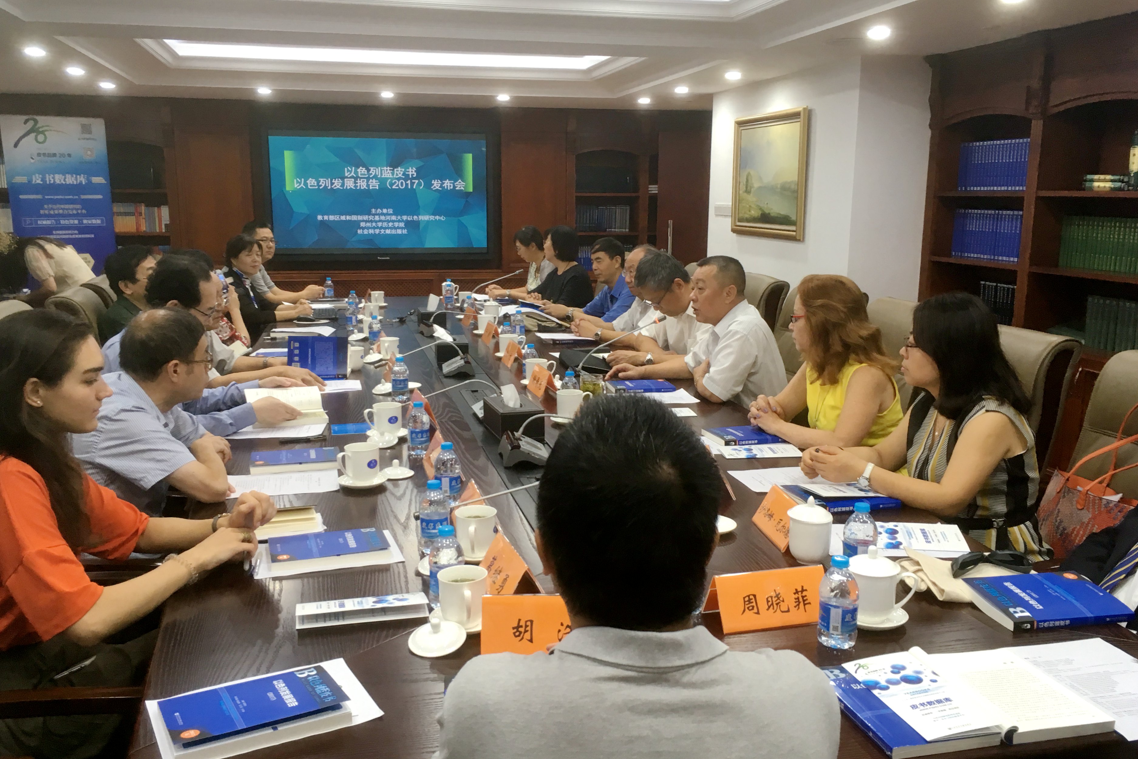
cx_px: 561
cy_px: 395
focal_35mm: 31
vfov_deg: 42.3
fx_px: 980
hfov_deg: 60.3
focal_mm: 4.15
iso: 64
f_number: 2.2
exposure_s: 1/33
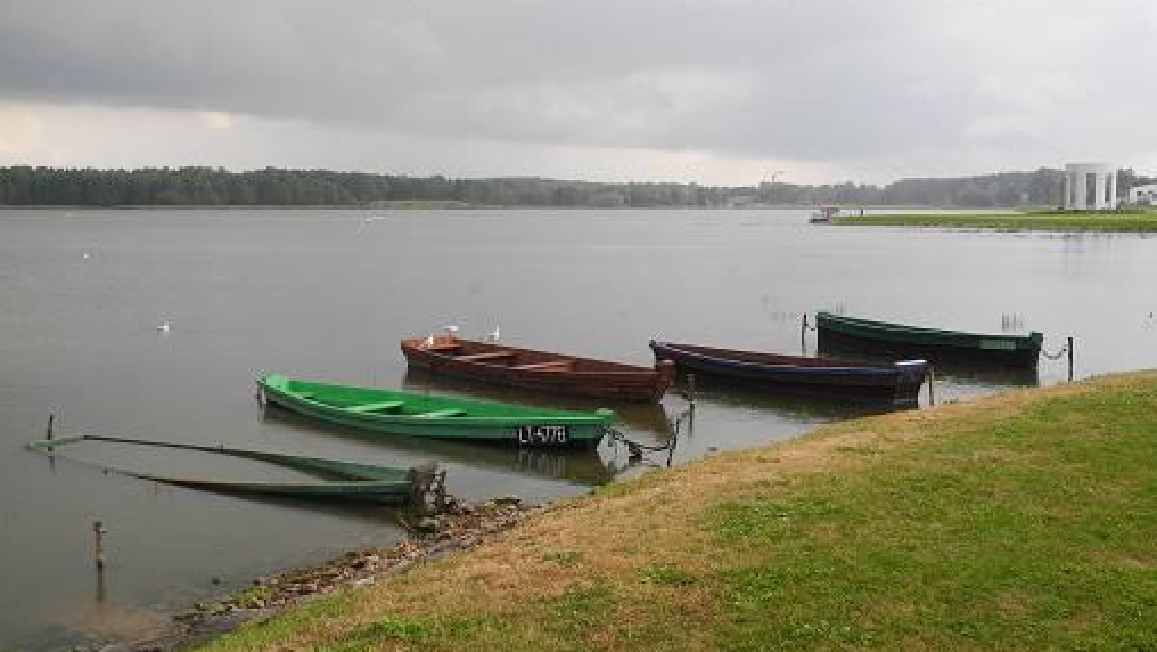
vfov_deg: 26.5
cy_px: 331
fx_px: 1381
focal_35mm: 45
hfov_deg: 45.5
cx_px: 576
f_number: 3.2
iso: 100
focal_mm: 8.8
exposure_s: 1/500
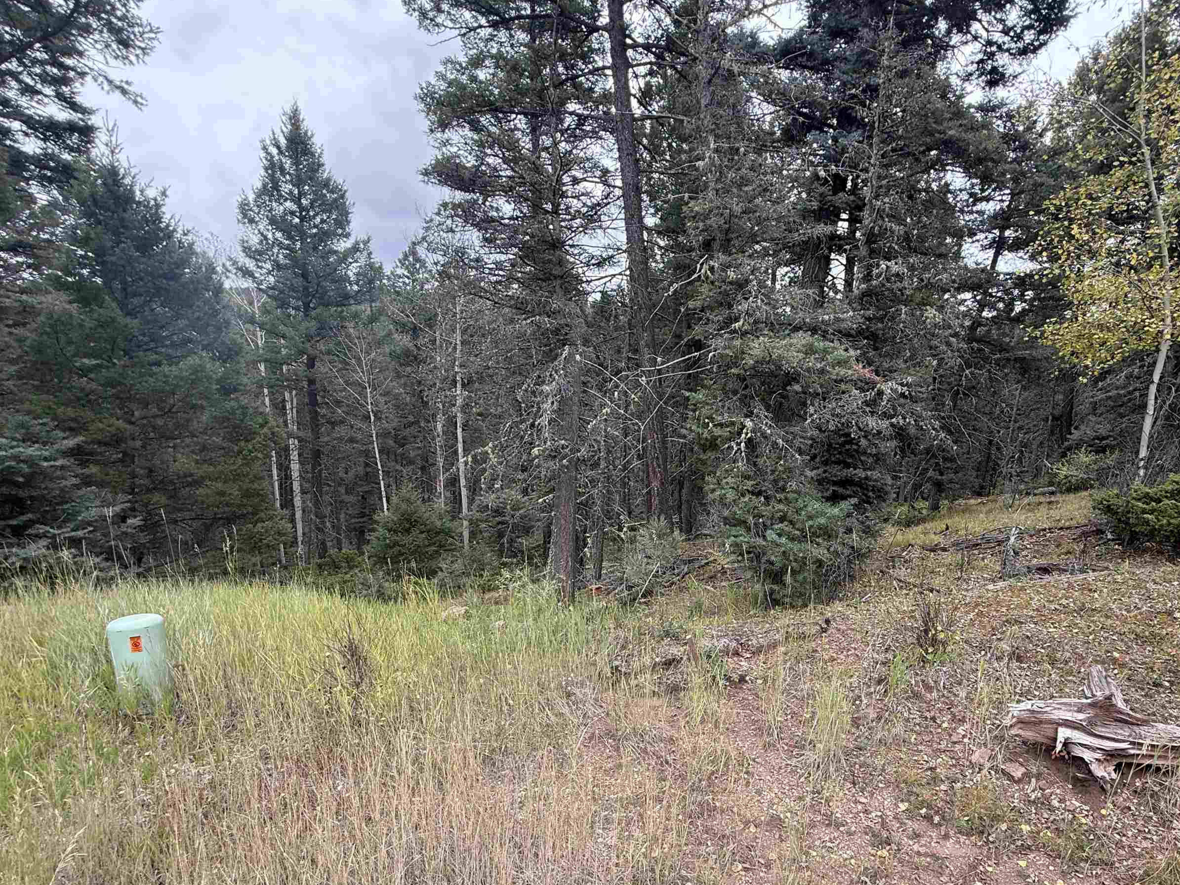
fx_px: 614
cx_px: 703
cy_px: 542
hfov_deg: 86.7
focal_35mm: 18
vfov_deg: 70.7
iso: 50
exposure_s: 1/99
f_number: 2.2
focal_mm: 2.22
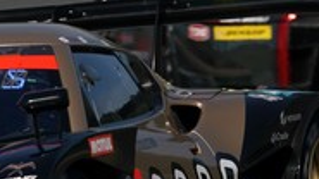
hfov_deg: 1.4
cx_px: -41
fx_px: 13354
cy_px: 107
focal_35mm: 1579
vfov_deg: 0.8
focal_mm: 388
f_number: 11
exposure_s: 1/640
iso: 200
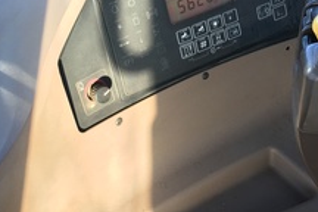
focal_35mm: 92
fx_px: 813
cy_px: 82
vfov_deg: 14.9
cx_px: 146
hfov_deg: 22.1
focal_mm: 4.15
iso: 40
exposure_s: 1/100
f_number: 2.2
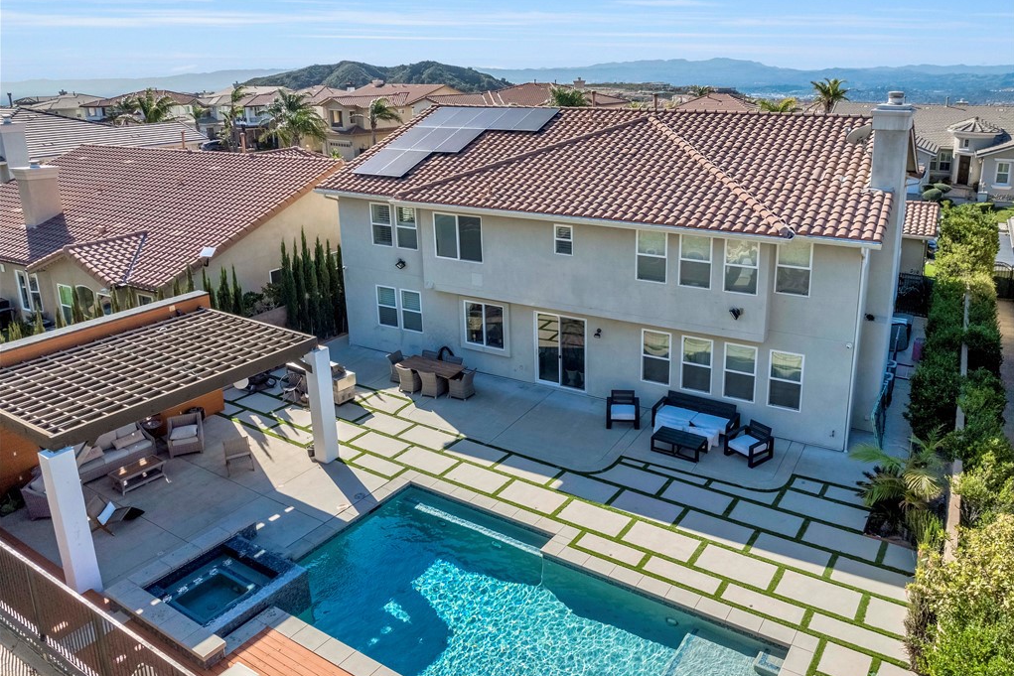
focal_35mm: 25
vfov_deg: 51.2
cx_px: 507
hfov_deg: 71.5
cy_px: 366
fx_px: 704
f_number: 2.8
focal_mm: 12.29
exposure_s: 1/3200
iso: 180
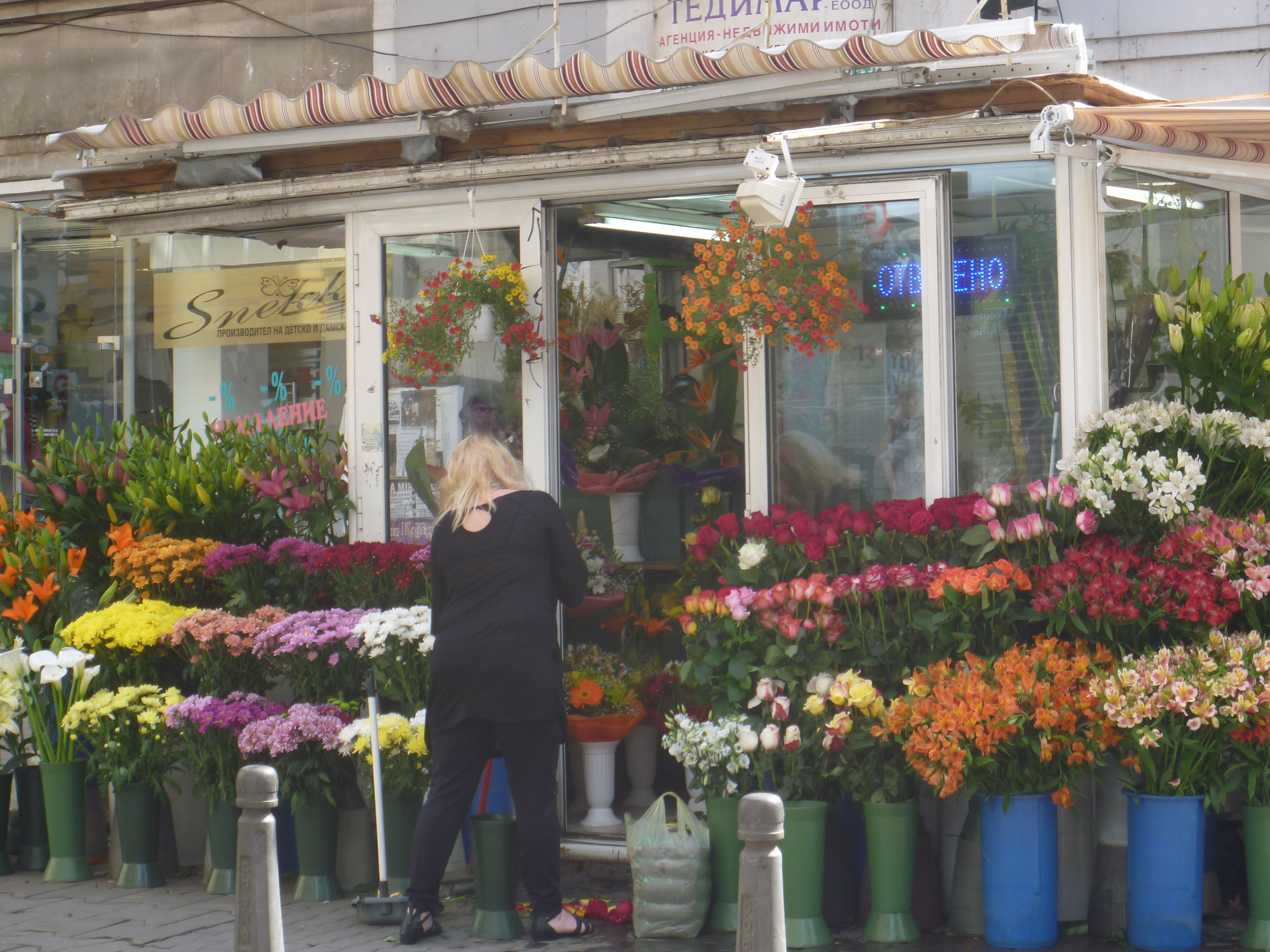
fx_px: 3302
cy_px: 455
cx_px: 649
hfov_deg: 21.8
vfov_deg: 16.4
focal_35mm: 90
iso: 80
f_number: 5.3
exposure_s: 1/60
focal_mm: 14.5
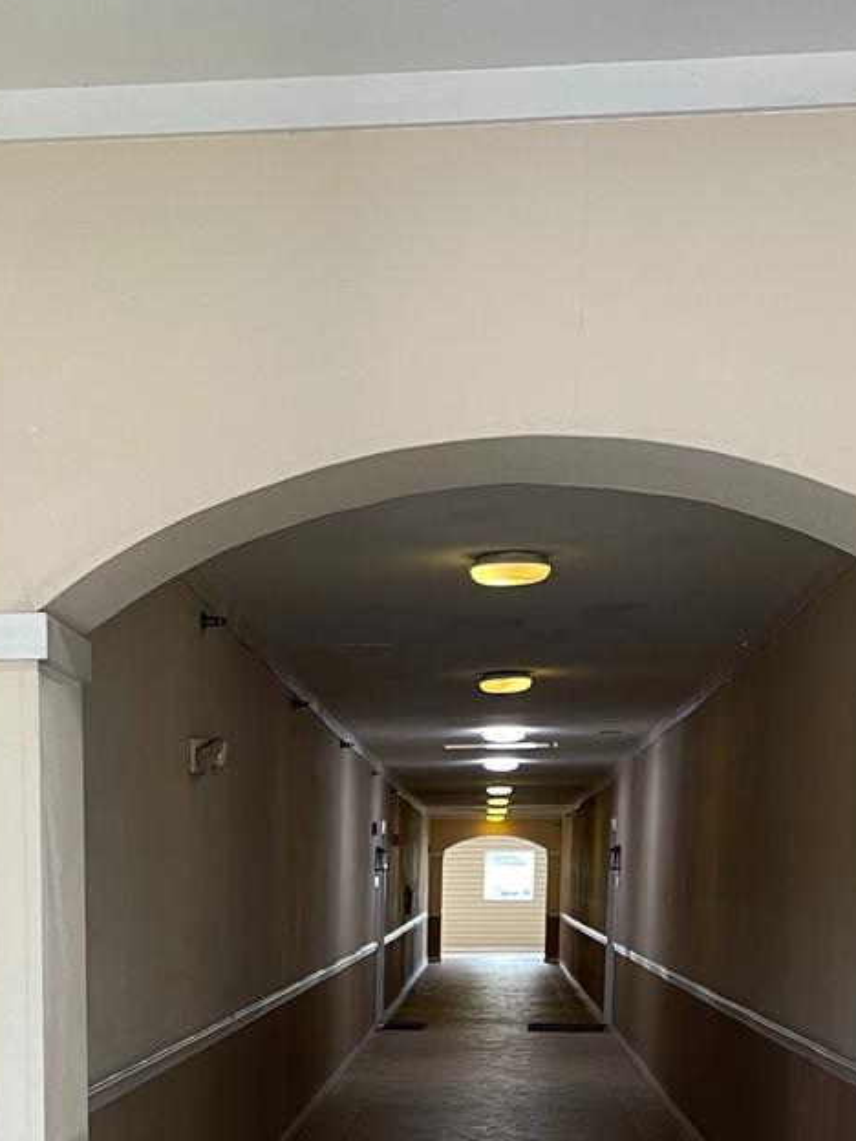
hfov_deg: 22.6
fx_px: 2110
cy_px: 1170
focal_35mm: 64
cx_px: 179
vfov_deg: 28.2
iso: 100
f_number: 1.6
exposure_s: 1/60
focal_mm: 5.1
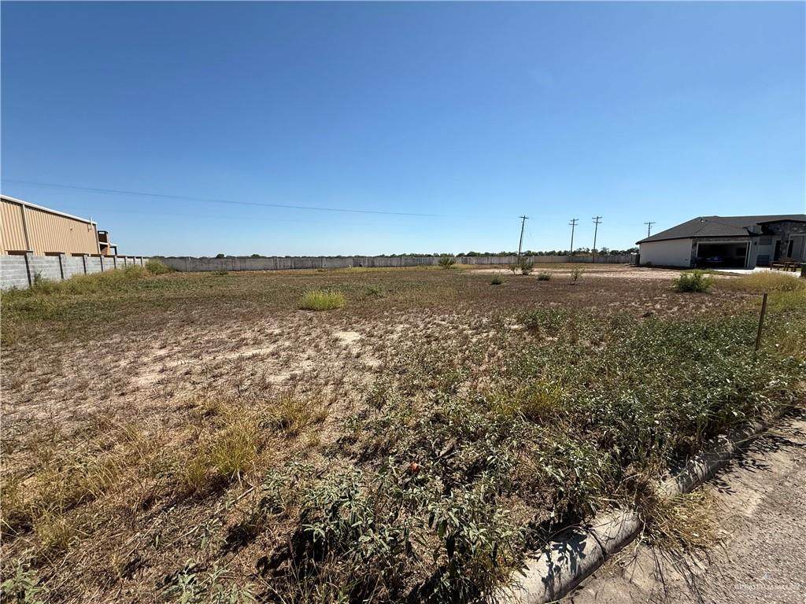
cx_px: 403
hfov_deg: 102.1
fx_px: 326
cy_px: 302
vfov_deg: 85.7
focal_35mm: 14
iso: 50
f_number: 2.2
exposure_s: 1/3125
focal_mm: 2.22
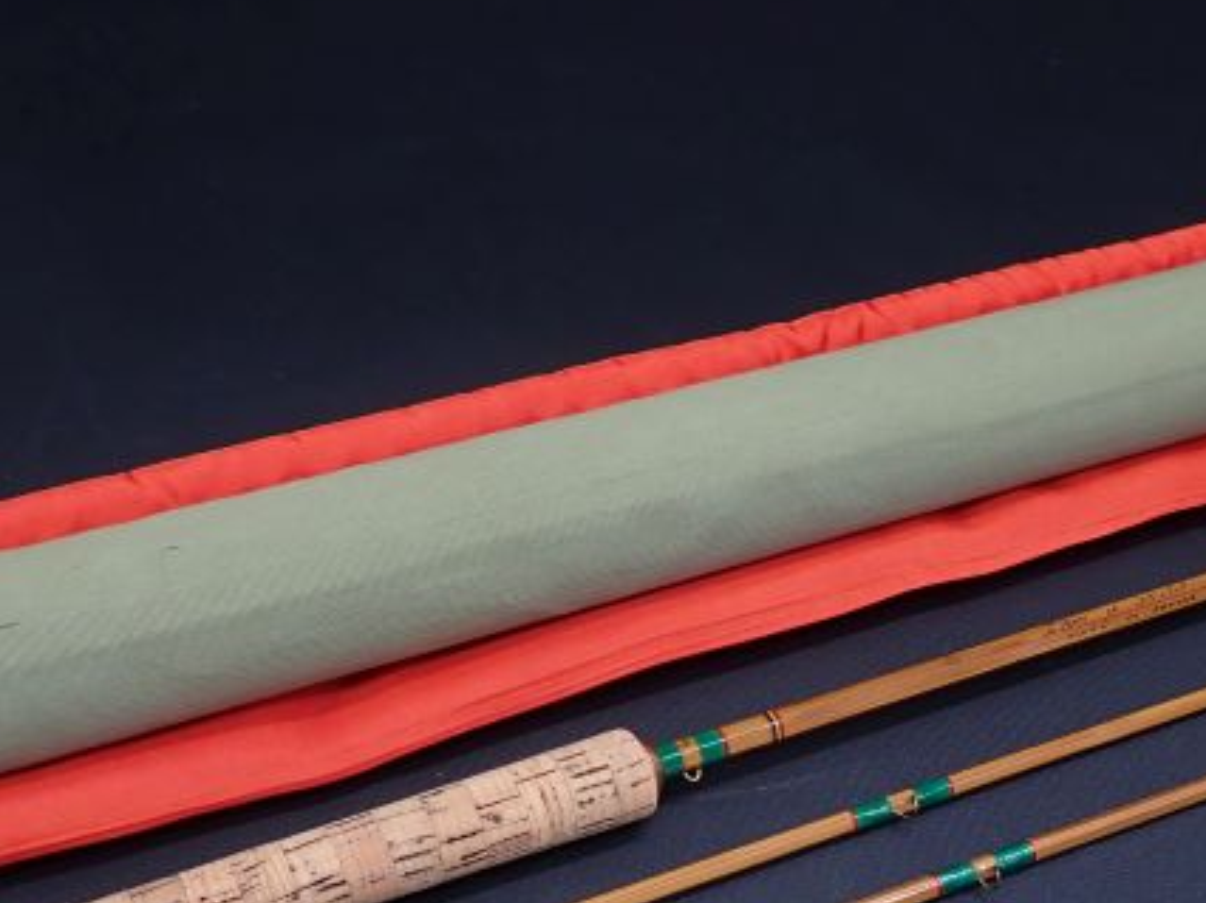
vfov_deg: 29.9
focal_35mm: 47
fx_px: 1637
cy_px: 759
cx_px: 677
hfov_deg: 40.4
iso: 160
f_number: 2
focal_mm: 4.5
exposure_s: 1/60
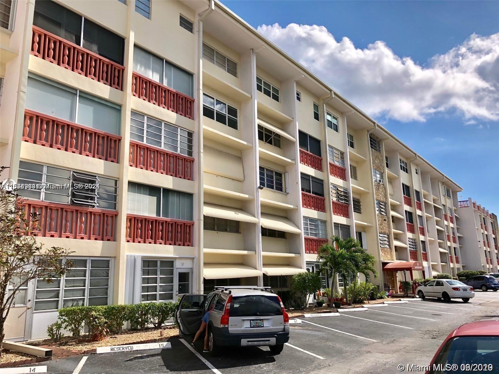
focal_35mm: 28
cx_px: 250
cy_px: 187
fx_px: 404
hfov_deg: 63.4
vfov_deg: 49.7
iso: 20
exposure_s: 1/2433
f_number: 1.8
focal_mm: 4
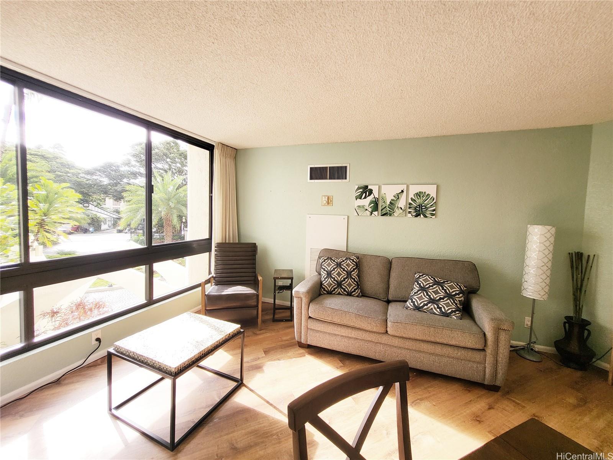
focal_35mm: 13
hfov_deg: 106.2
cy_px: 230
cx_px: 306
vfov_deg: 89.9
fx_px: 230
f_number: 2.2
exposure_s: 1/120
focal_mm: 1.74
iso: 32
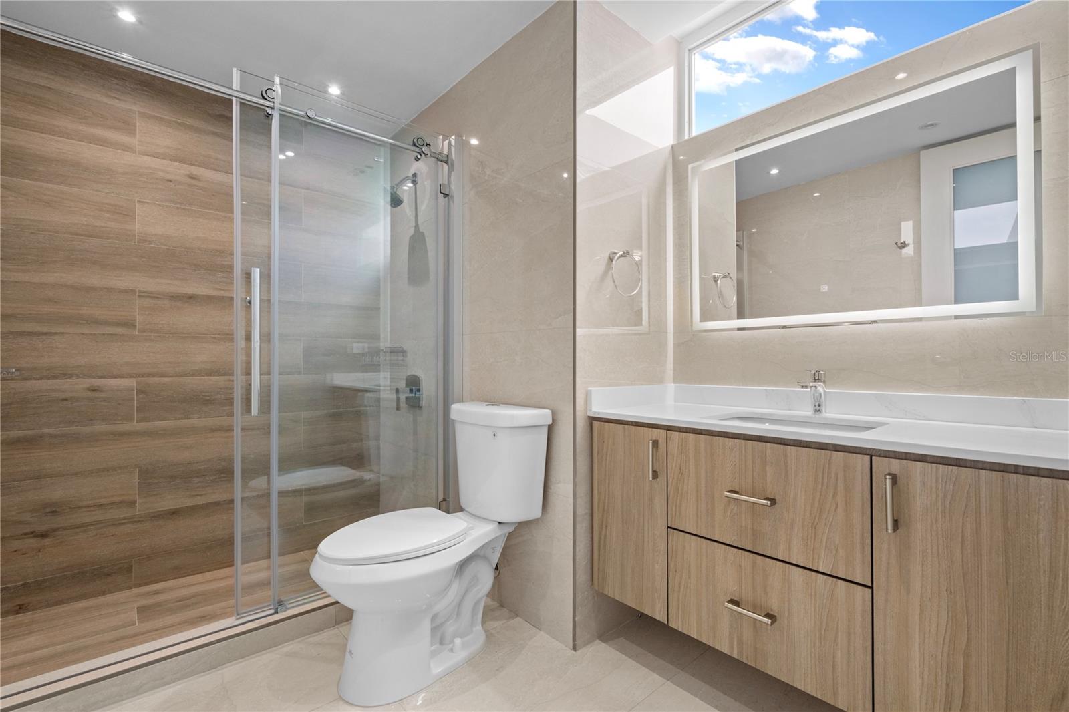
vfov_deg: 73.7
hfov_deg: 96.7
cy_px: 356
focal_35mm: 16
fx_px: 475
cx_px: 534
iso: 500
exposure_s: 1/3
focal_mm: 16
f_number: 8
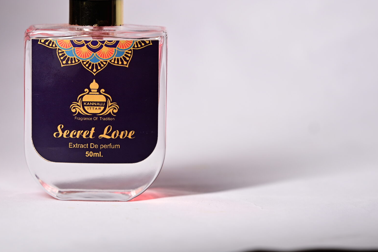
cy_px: 65
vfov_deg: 9.8
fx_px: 1469
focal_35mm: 140
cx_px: 149
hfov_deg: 14.7
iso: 320
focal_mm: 85
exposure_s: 1/400
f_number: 4
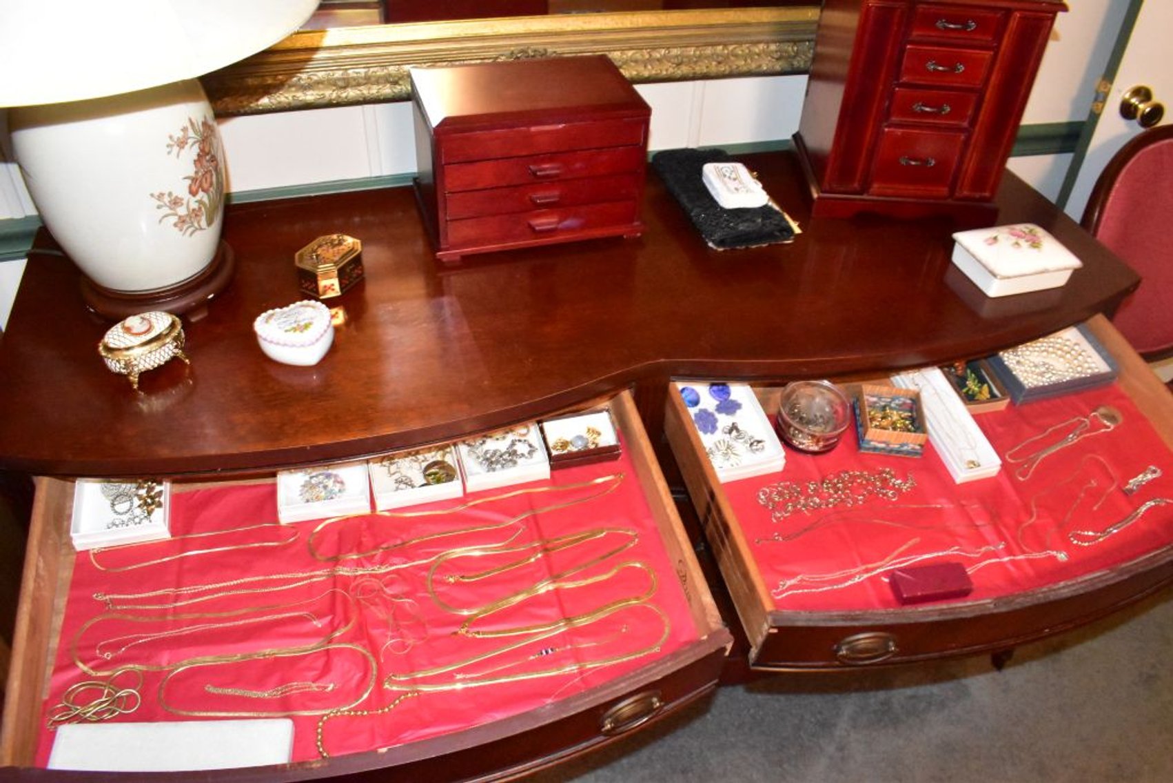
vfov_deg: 47.9
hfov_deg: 67.4
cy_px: 392
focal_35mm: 27
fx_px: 880
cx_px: 586
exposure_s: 1/60
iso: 9000
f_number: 9
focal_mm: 18
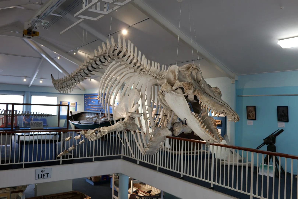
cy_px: 100
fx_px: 273
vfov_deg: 40.0
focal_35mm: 33
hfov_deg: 57.2
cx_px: 149
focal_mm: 33
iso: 1600
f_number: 4.4
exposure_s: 1/60
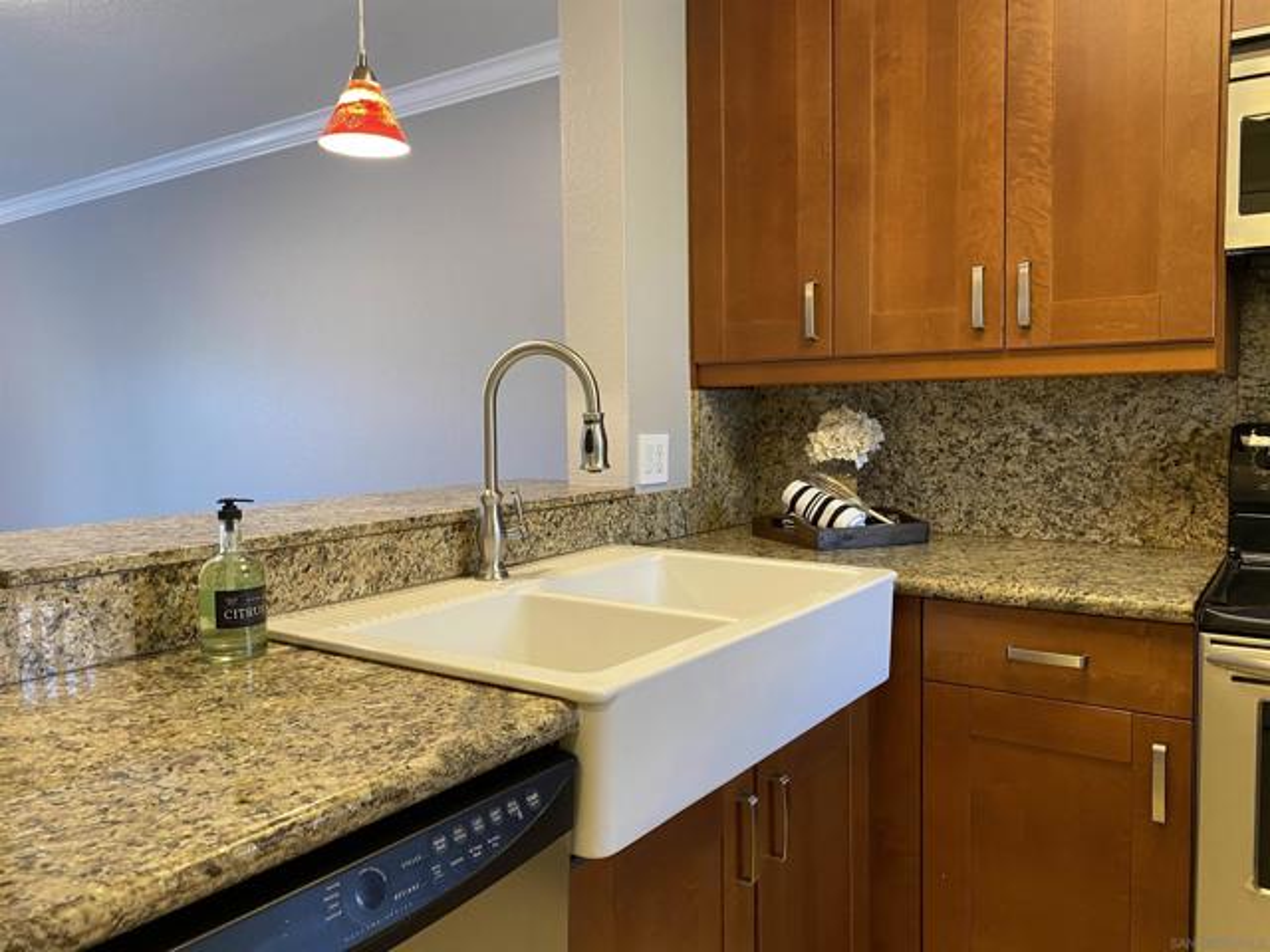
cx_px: 635
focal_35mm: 26
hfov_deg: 67.3
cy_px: 476
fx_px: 954
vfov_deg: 53.1
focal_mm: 4.25
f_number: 1.8
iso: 160
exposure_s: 1/60
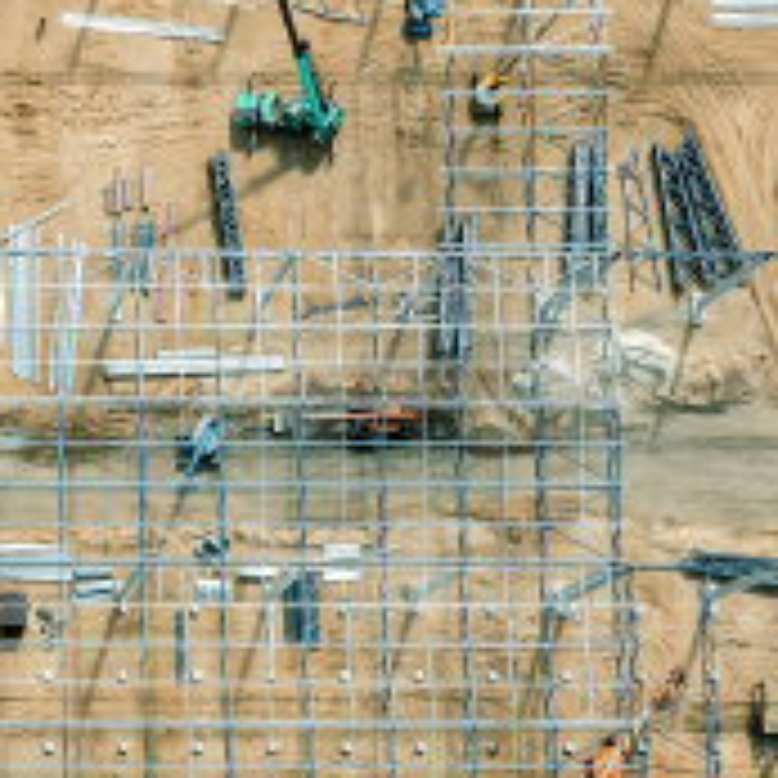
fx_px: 2136
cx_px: -220
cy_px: 720
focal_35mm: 84
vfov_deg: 20.2
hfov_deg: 19.2
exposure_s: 1/320
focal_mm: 10.26
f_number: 7.1
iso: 100
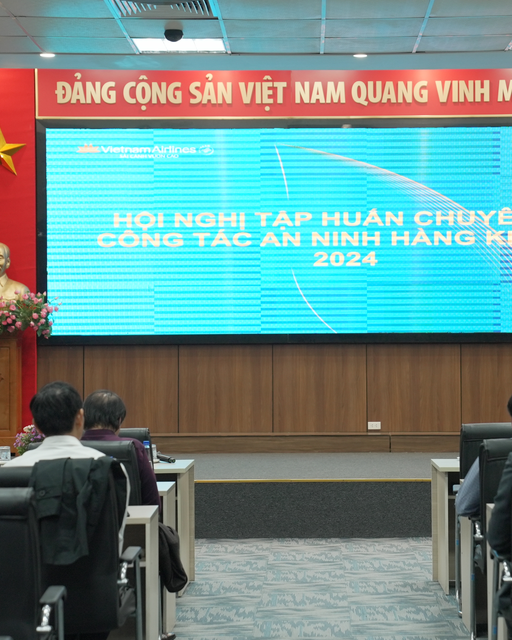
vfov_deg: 21.0
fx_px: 1724
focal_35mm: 91
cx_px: 316
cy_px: 323
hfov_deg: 16.9
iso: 1600
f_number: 3.2
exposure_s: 1/160
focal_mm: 64
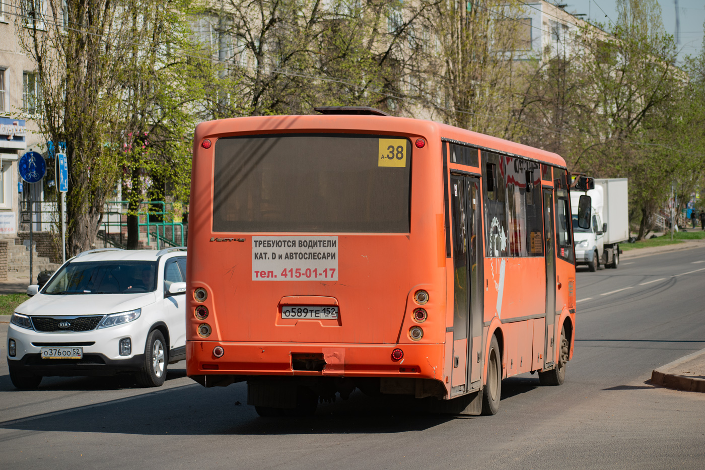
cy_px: 235
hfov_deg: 16.1
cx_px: 352
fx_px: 2496
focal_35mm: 128
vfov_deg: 10.8
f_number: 5.6
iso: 100
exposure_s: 1/500
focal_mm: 85
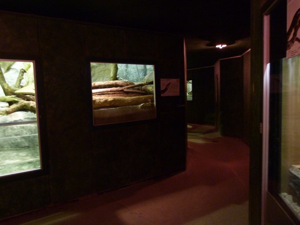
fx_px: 217
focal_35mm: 25
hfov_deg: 69.4
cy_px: 112
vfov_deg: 54.9
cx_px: 150
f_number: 2.8
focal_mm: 4.5
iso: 400
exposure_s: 1/8
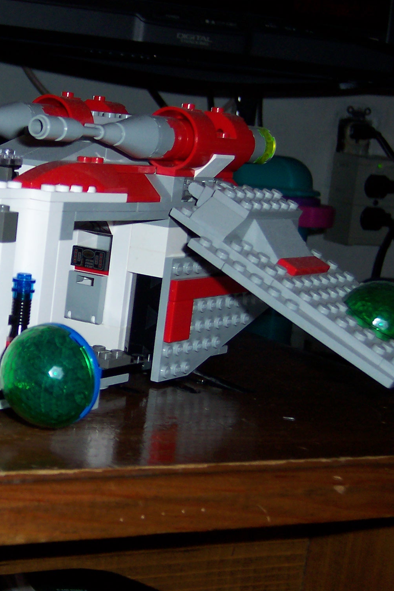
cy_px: 297
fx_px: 1543
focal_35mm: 94
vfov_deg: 21.7
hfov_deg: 14.4
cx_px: 44
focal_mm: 10.4
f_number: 3.4
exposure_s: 1/60
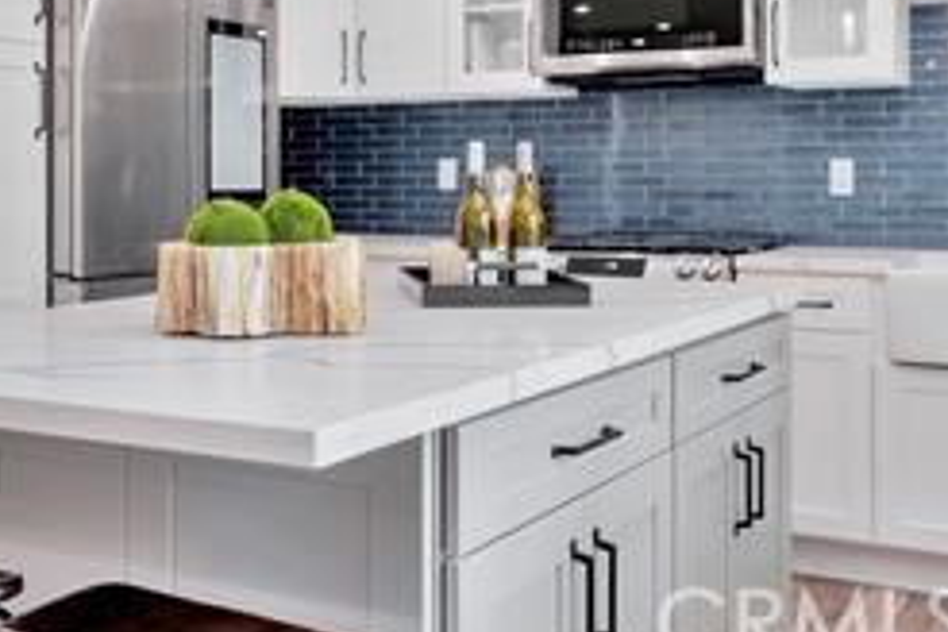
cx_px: 397
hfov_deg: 39.5
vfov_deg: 26.8
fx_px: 1317
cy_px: 185
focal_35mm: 50
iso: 100
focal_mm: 32
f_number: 4
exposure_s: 1/15
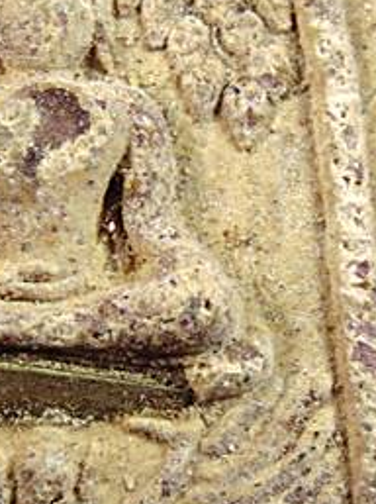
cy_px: 266
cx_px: 51
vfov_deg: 18.9
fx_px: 1510
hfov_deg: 14.1
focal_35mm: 104
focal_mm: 9
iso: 100
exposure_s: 1/30
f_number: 3.5
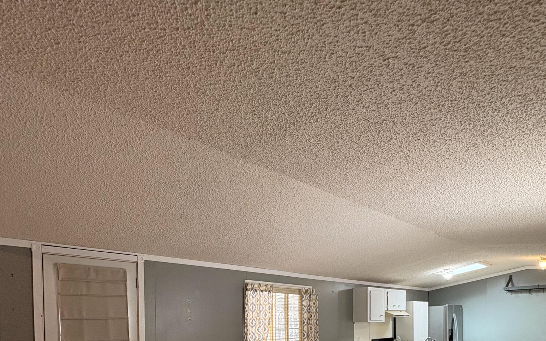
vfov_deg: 50.7
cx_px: 272
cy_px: 324
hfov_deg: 85.1
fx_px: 298
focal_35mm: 20
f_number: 2.2
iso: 250
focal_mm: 2.22
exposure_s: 1/60
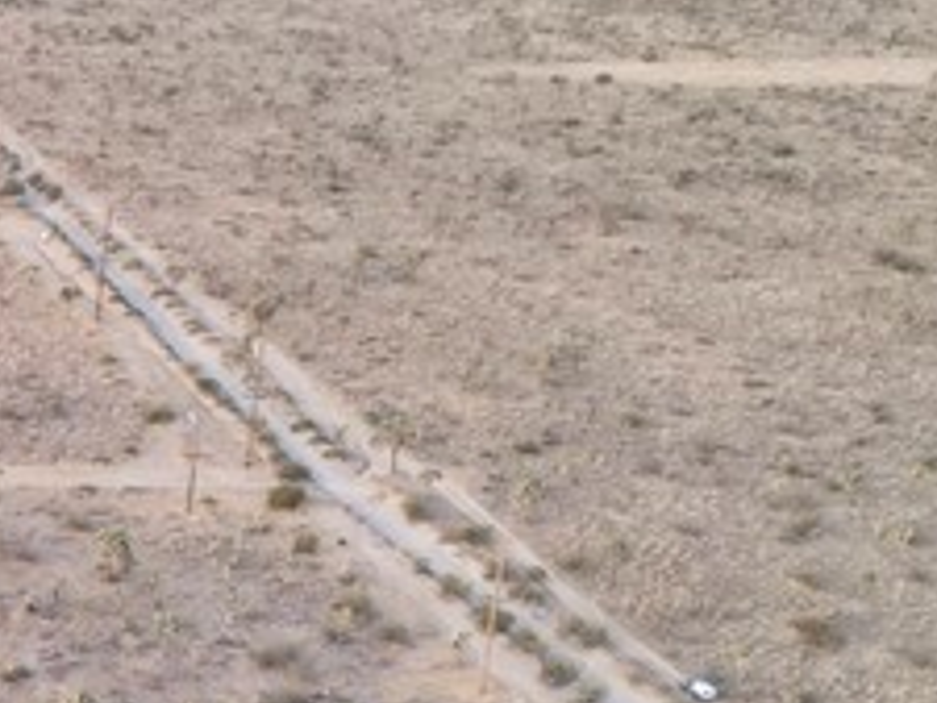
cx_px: -783
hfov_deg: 15.4
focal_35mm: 109
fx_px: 2952
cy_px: 928
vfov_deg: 13.1
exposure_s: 1/15
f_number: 1.7
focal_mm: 6.72
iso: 400
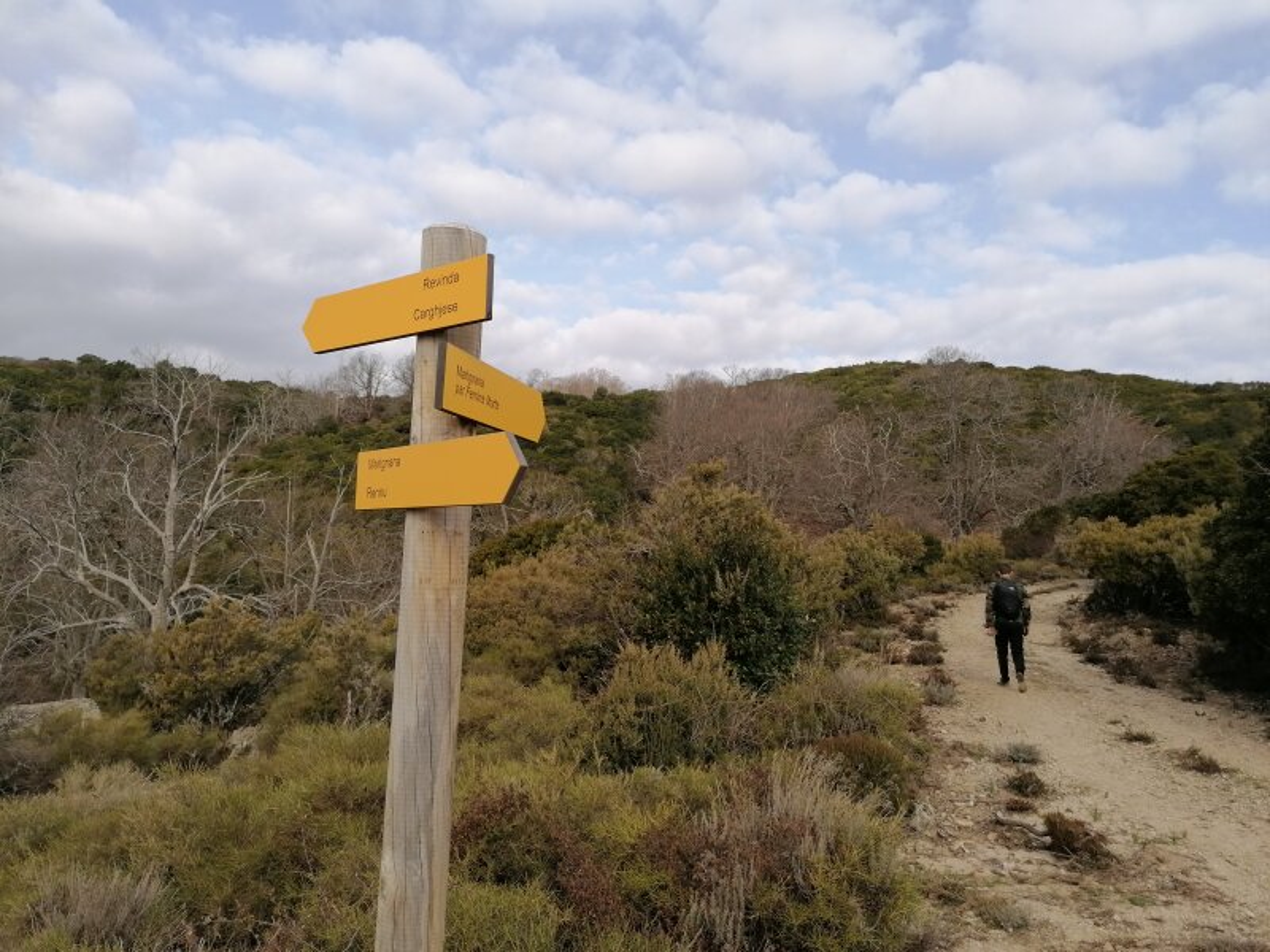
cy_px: 476
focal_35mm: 27
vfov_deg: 51.4
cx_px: 635
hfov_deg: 65.3
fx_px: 991
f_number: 1.8
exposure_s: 1/816
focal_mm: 4.75
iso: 50
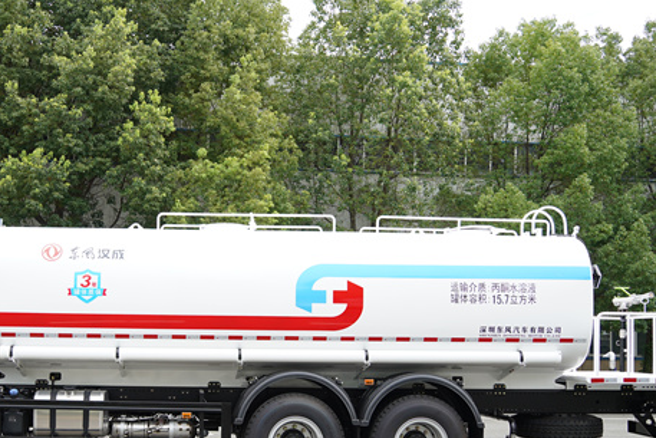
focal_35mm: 49
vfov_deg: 27.4
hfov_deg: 40.0
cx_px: 231
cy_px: 292
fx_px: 893
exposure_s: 1/500
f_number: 3.2
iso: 100
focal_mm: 28
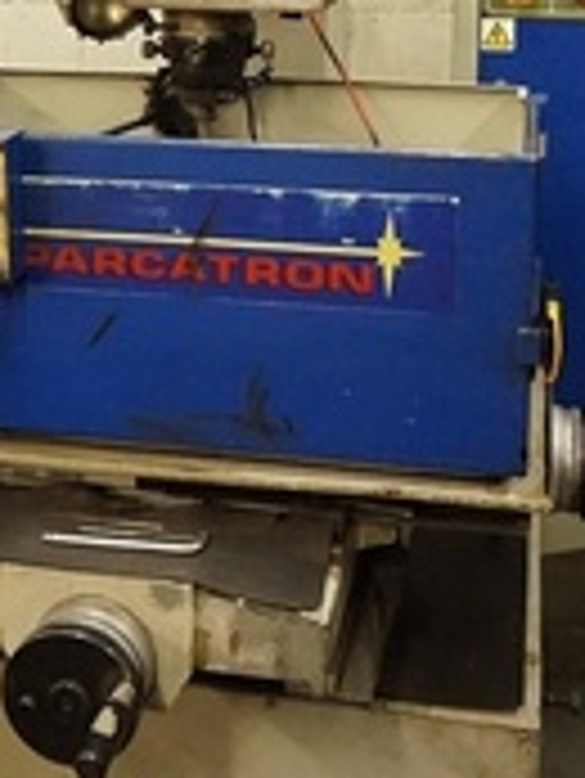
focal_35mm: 64
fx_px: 1440
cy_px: 58
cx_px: 184
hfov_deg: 22.8
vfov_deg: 28.9
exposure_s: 1/100
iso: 3200
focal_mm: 16
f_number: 3.5
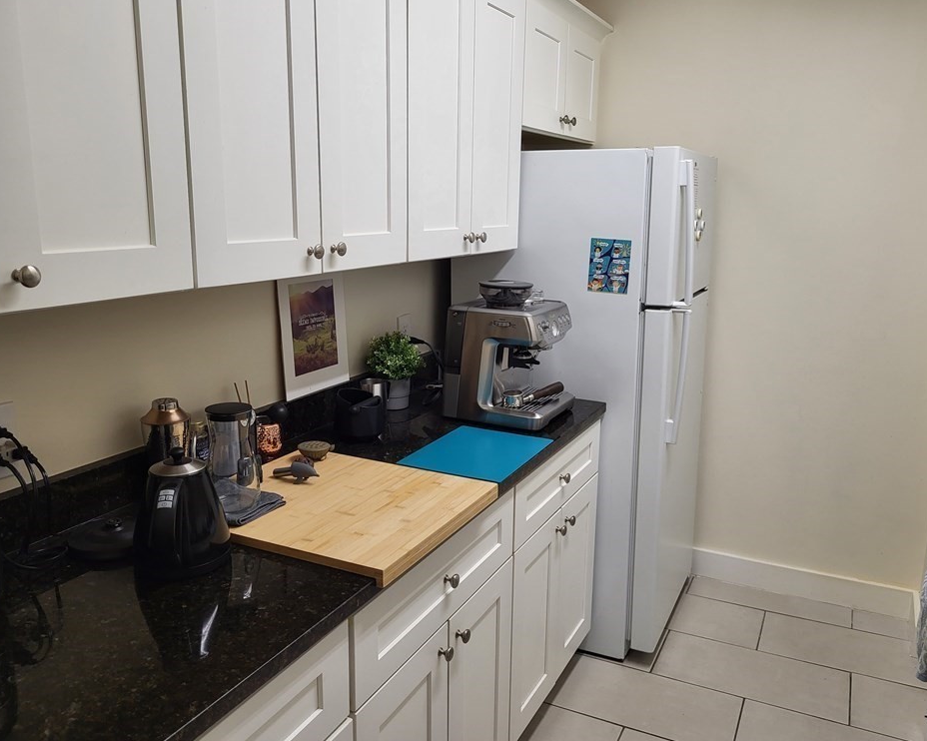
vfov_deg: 51.5
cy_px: 373
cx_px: 500
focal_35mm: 28
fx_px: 768
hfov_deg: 62.1
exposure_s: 1/120
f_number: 1.8
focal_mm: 5.4
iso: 200
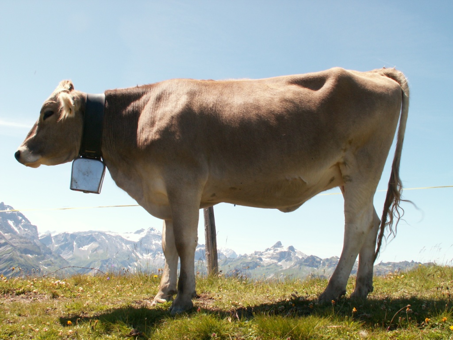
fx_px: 458
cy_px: 170
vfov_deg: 40.7
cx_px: 226
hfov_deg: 52.6
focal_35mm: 35
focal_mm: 5.86
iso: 50
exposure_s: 1/125
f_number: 5.6
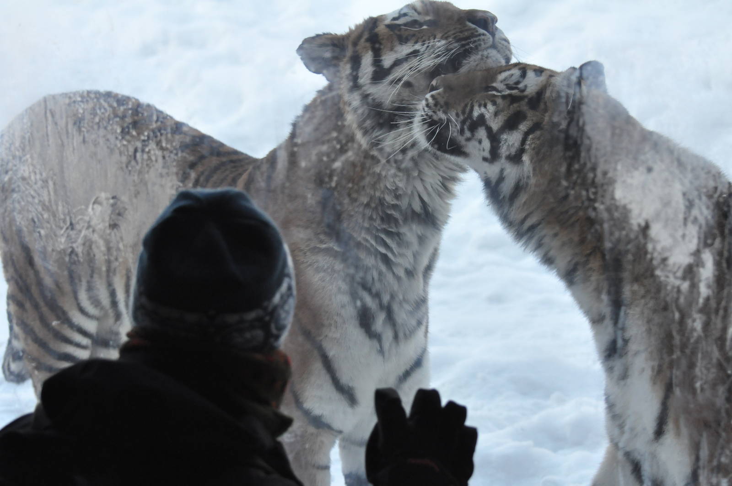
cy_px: 243
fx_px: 2133
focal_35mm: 105
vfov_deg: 13.0
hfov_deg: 19.5
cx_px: 366
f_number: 4.5
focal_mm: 70
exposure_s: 1/500
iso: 1100
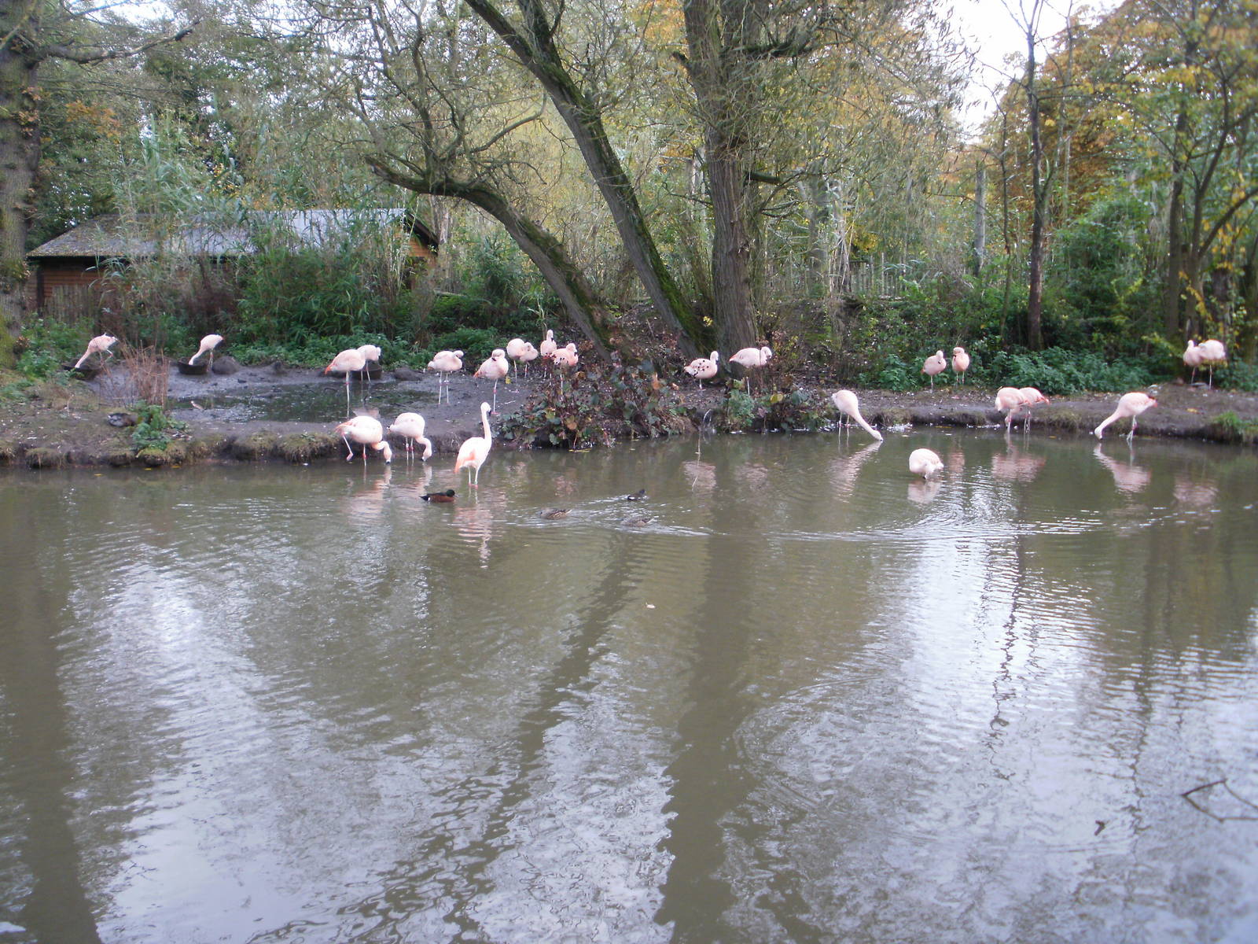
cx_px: 629
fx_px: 1308
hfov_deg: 51.4
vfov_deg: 39.7
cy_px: 472
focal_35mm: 36
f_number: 3.5
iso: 100
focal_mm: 6.3
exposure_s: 1/80
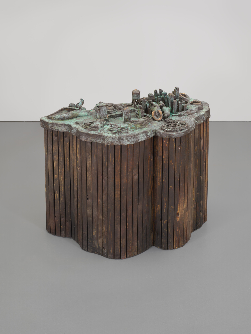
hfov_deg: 28.6
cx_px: 126
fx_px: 493
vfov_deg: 37.5
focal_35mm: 51
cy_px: 167
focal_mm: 80
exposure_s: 1/125
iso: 100
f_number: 16
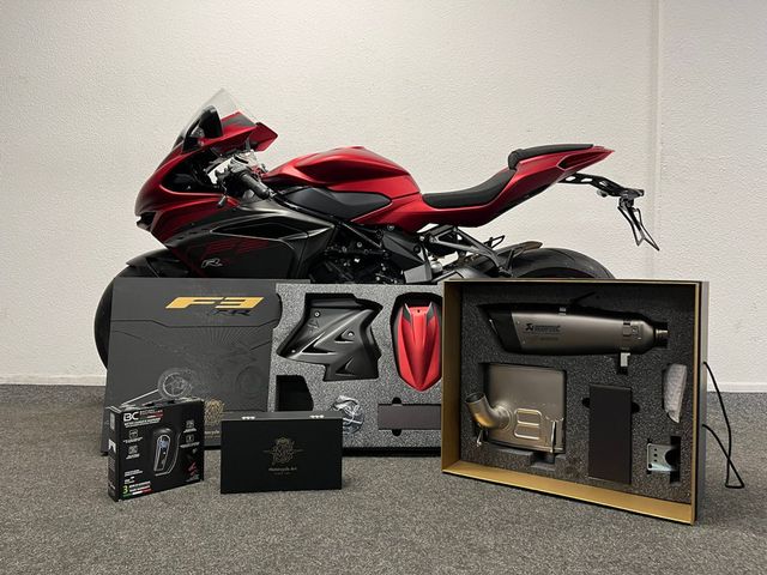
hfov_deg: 67.3
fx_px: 576
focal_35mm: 26
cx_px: 384
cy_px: 288
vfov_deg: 53.1
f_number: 1.6
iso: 100
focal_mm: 5.1
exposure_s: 1/50
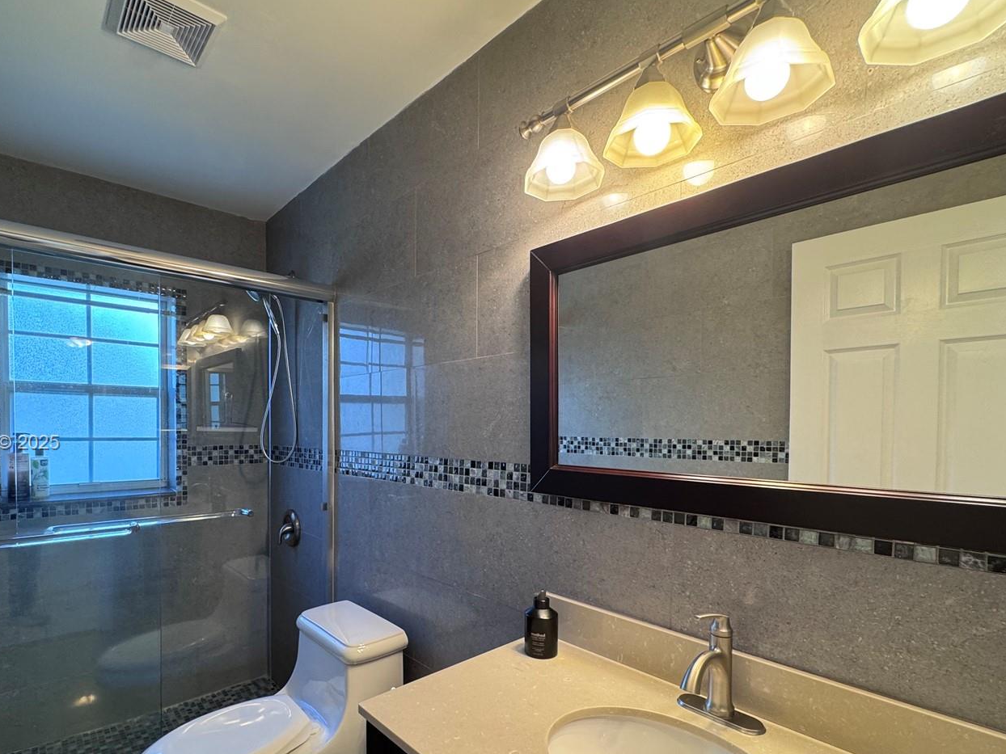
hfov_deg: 87.5
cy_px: 444
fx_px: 523
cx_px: 454
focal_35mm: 18
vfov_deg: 71.0
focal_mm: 2.22
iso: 200
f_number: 2.2
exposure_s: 1/60
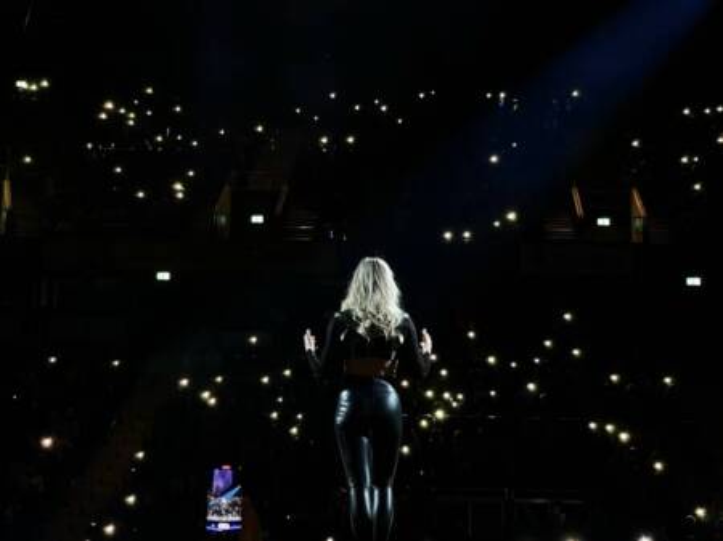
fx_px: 1336
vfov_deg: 22.9
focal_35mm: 64
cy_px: 270
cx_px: 362
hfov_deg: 30.3
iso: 400
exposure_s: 1/51
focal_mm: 7.5
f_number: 2.2
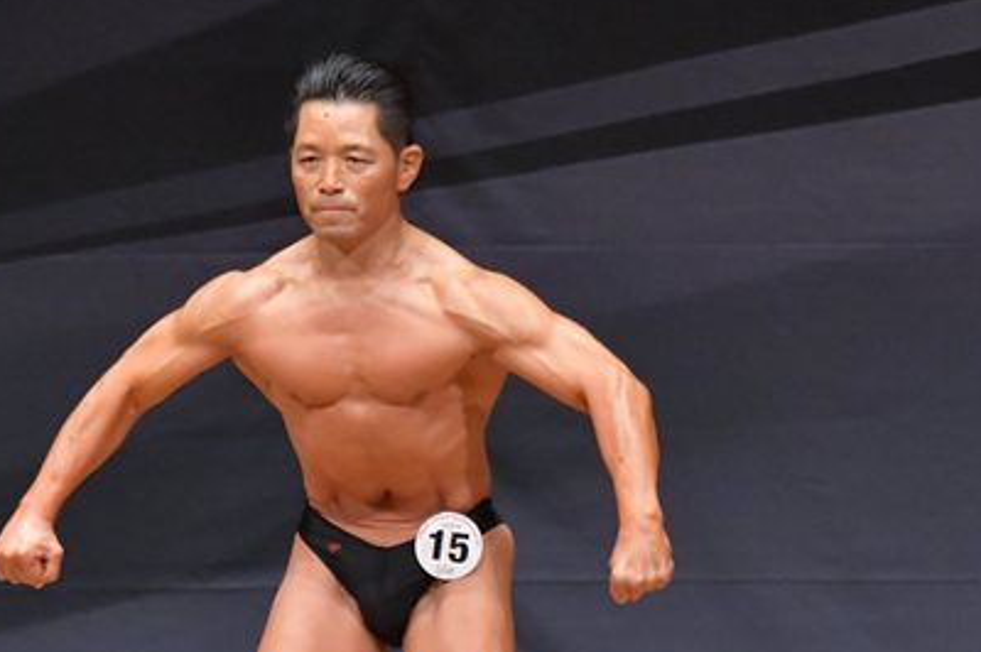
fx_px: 16636
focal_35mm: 611
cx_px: 369
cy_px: 537
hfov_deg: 3.4
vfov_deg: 2.2
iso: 6400
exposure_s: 1/400
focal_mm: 210
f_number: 5.6
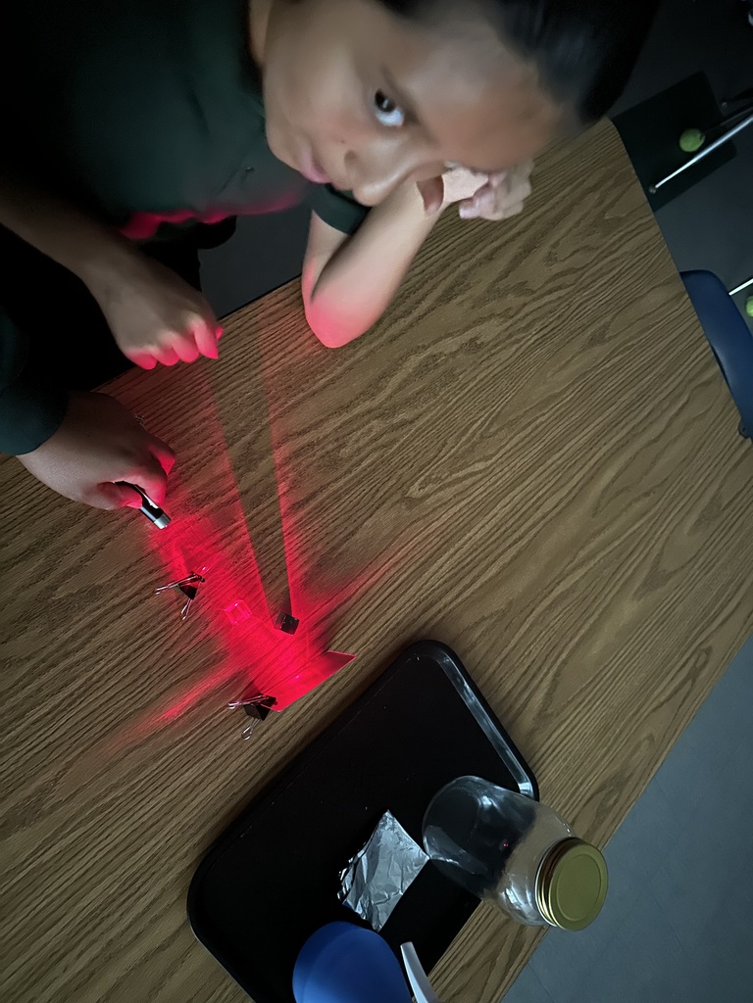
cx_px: 376
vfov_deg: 71.6
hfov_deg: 56.8
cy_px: 502
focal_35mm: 24
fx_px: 696
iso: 3200
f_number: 1.78
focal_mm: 6.86
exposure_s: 1/15
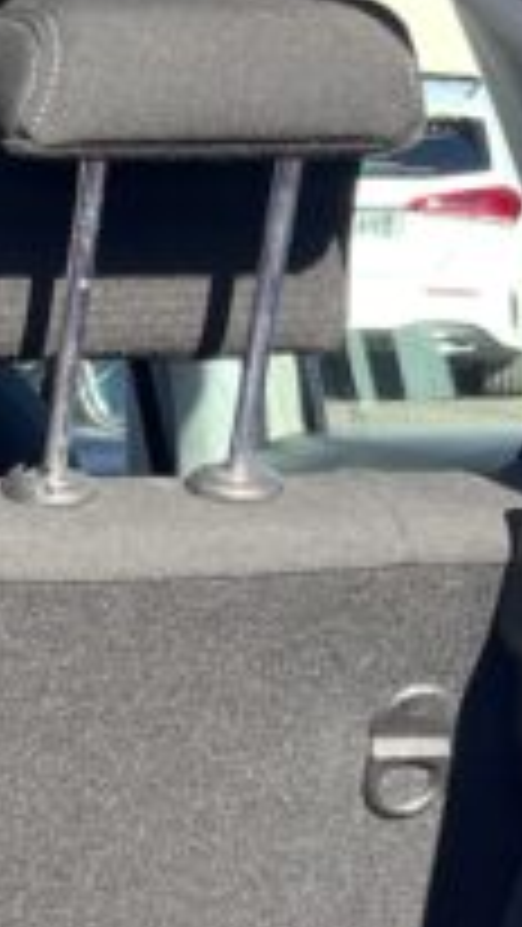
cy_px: 909
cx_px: -652
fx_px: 2705
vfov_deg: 19.0
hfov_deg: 9.9
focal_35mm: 110
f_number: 1.6
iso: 50
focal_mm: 5.1
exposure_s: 1/412
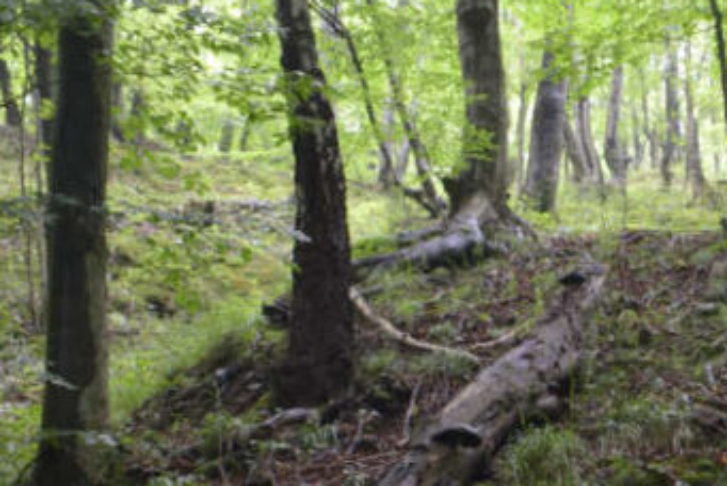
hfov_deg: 24.2
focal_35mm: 81
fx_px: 1637
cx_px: 682
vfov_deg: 16.1
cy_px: 600
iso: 800
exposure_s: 1/25
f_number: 8
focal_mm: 18
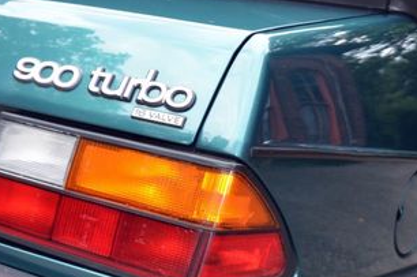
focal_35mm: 69
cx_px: 248
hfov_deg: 29.2
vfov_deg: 19.7
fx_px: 798
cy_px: 162
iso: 360
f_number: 3.8
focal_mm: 22
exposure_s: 1/125
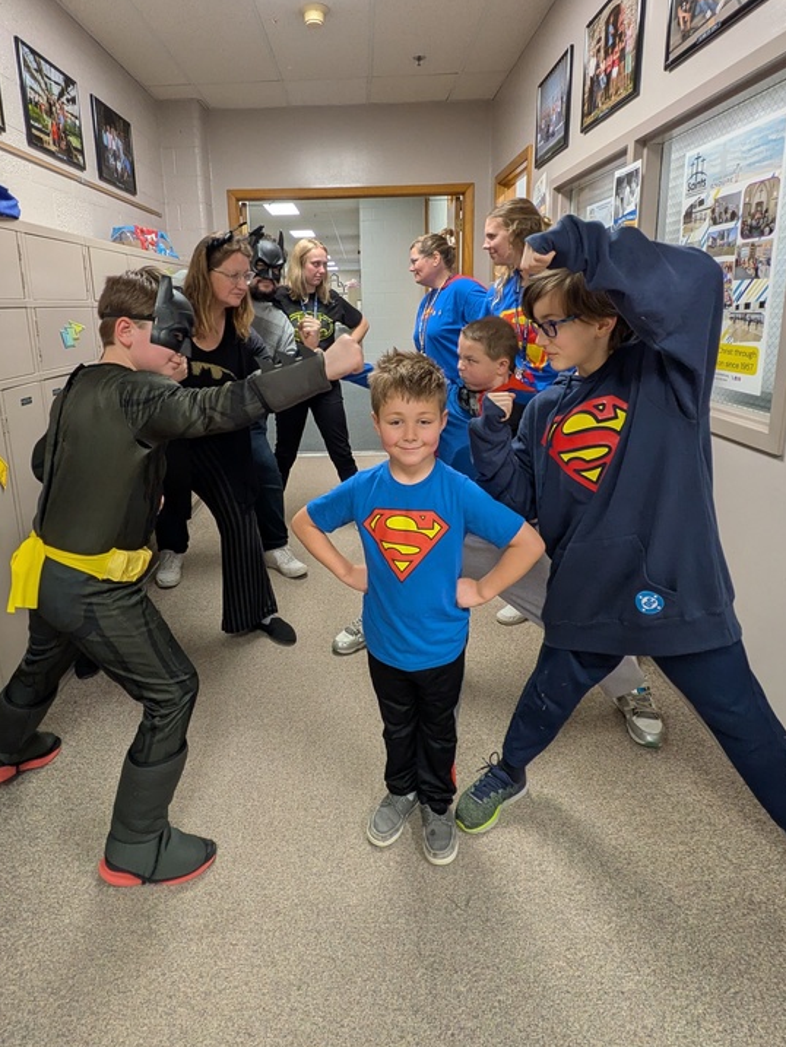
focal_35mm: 20
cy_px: 431
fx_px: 605
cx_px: 351
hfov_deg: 65.8
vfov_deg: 81.0
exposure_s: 1/30
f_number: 2.2
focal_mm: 1.83
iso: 173
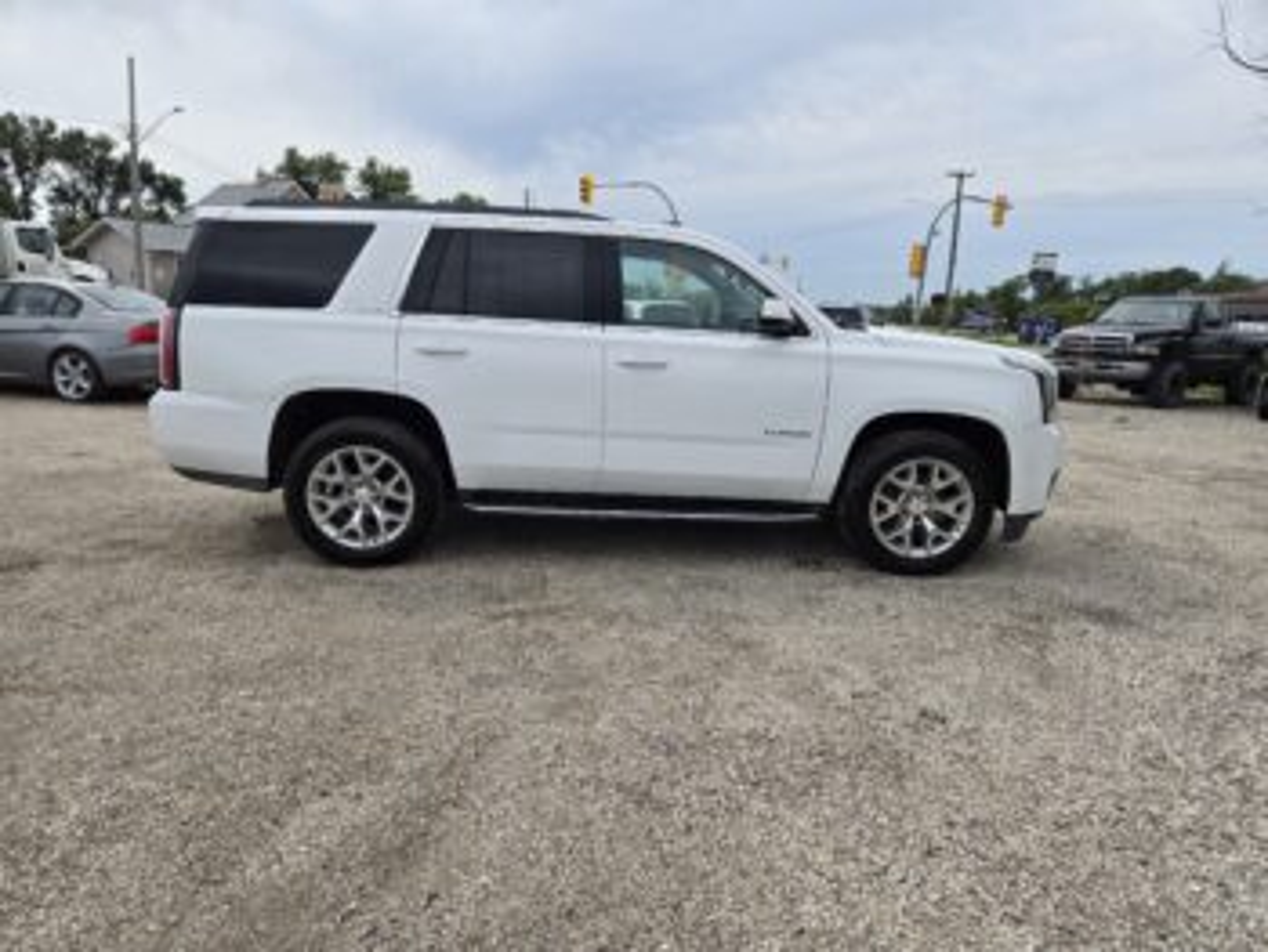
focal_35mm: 23
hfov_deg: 73.9
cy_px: 476
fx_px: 843
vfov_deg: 58.9
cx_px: 634
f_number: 1.8
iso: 40
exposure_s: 1/2921
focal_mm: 5.4
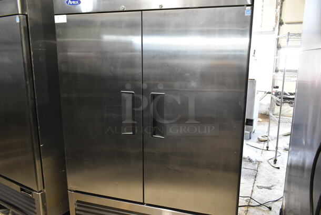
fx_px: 241
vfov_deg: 48.0
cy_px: 108
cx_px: 160
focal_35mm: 27
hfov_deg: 67.3
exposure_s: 1/30
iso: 1600
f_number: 3.5
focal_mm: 18
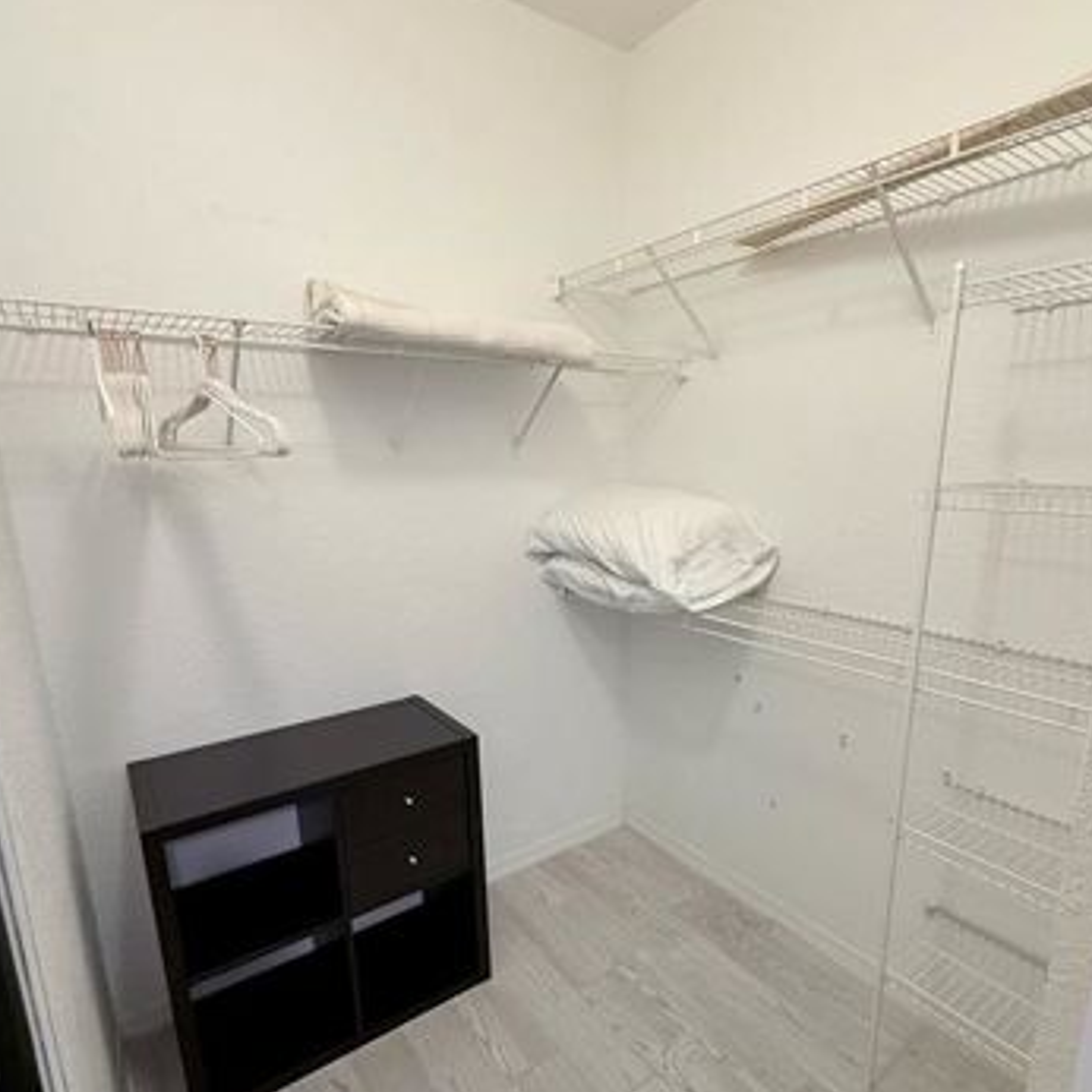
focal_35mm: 19
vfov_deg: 77.3
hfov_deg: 77.6
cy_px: 619
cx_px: 579
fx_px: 678
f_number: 2.2
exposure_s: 1/60
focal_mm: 2.22
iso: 250
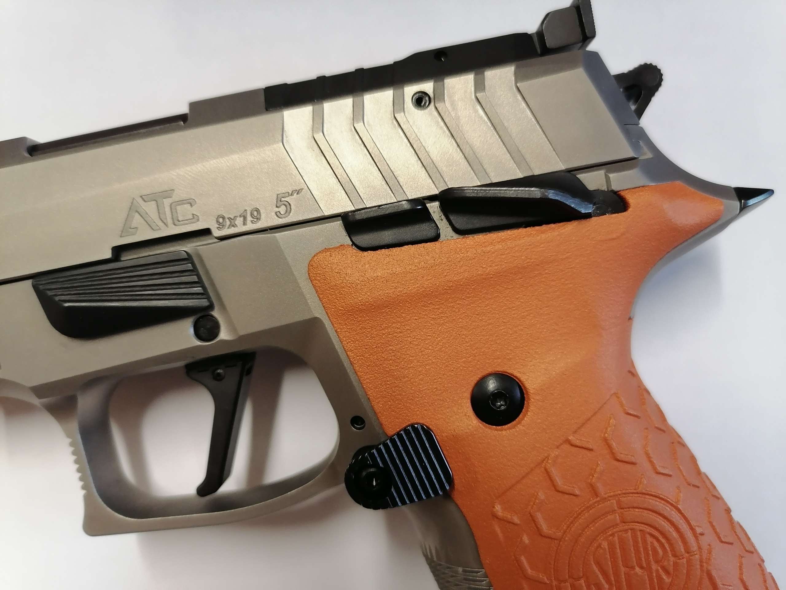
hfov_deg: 65.3
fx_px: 613
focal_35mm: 27
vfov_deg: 51.4
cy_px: 295
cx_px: 393
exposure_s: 1/33.3
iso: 250
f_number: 1.8
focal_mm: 5.3
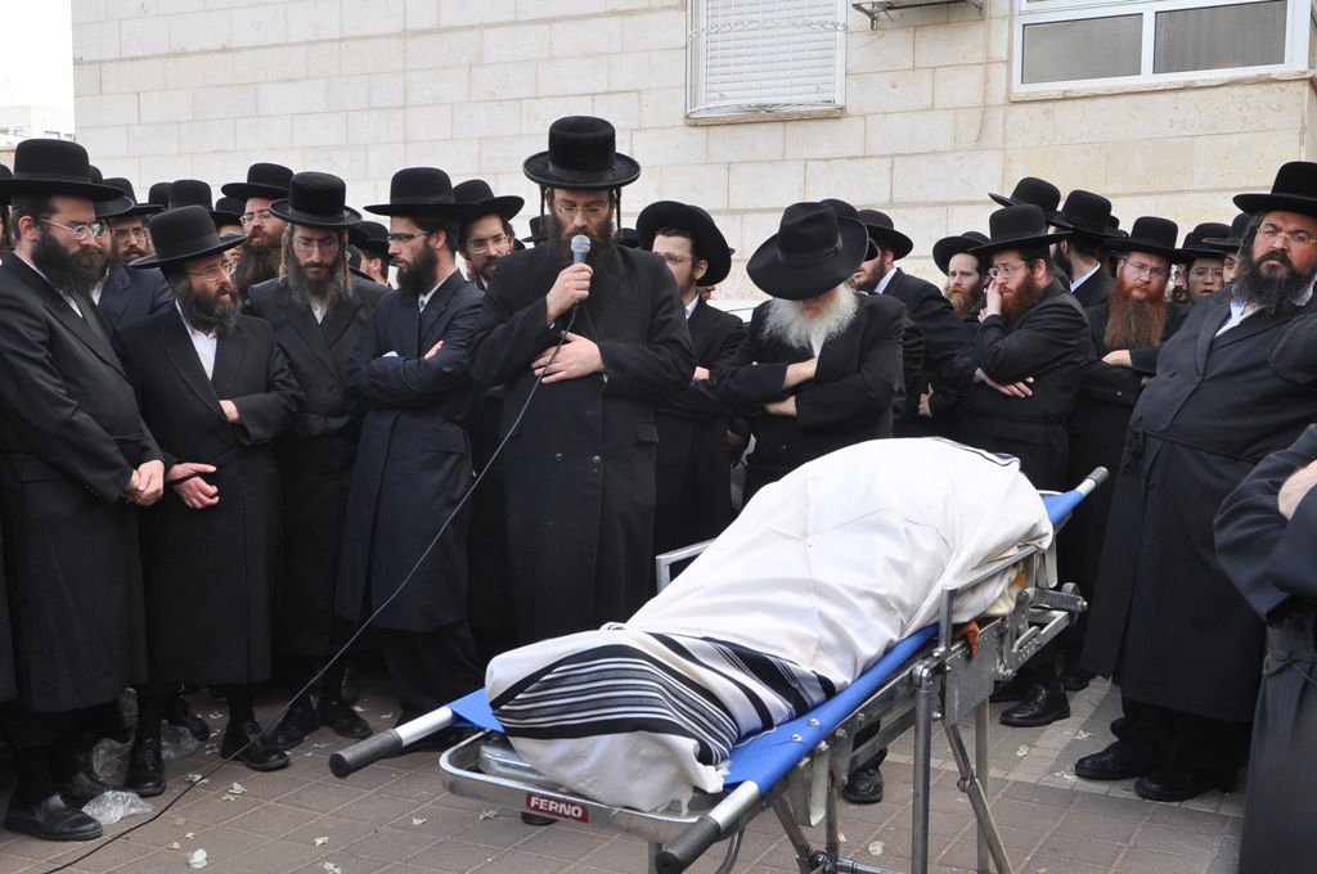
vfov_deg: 34.1
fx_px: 1425
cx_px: 658
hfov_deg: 49.6
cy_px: 437
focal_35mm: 39
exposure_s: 1/200
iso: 500
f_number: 9
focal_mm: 26
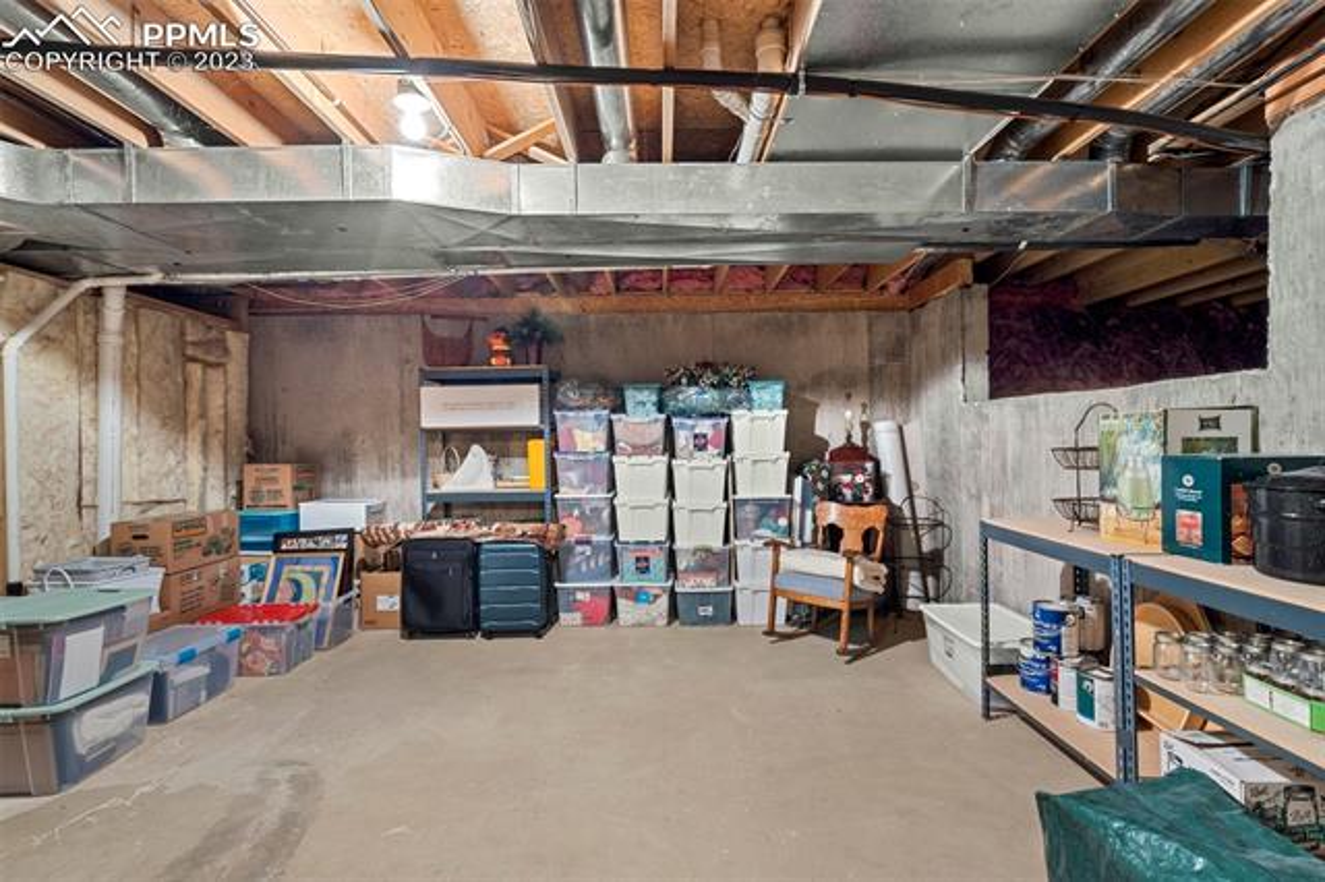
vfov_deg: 70.4
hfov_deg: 93.3
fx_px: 625
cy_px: 441
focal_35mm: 17
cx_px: 662
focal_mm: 17
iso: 100
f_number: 10
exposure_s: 30
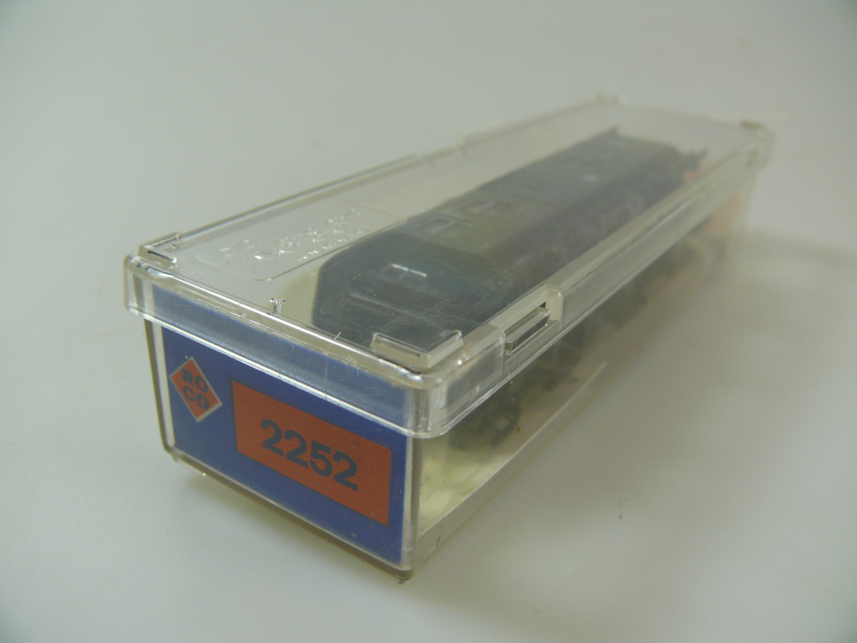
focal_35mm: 35
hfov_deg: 52.6
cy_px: 322
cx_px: 428
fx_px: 867
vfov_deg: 40.7
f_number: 4
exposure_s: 1/100
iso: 100
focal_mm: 7.4
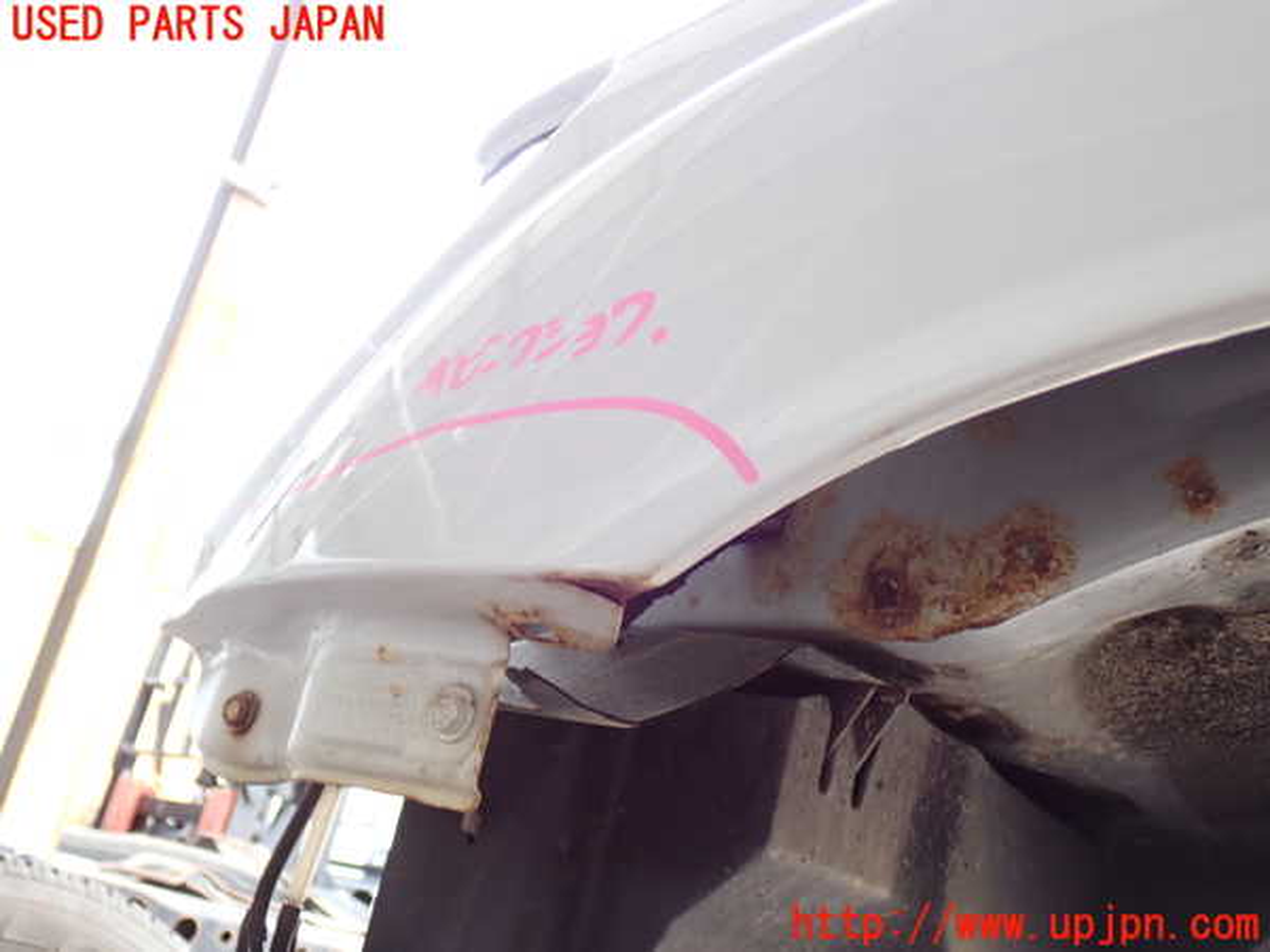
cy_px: 476
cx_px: 635
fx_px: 1394
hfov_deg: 49.0
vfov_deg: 37.7
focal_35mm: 38
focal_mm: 6.83
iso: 160
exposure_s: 1/80
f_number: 2.7
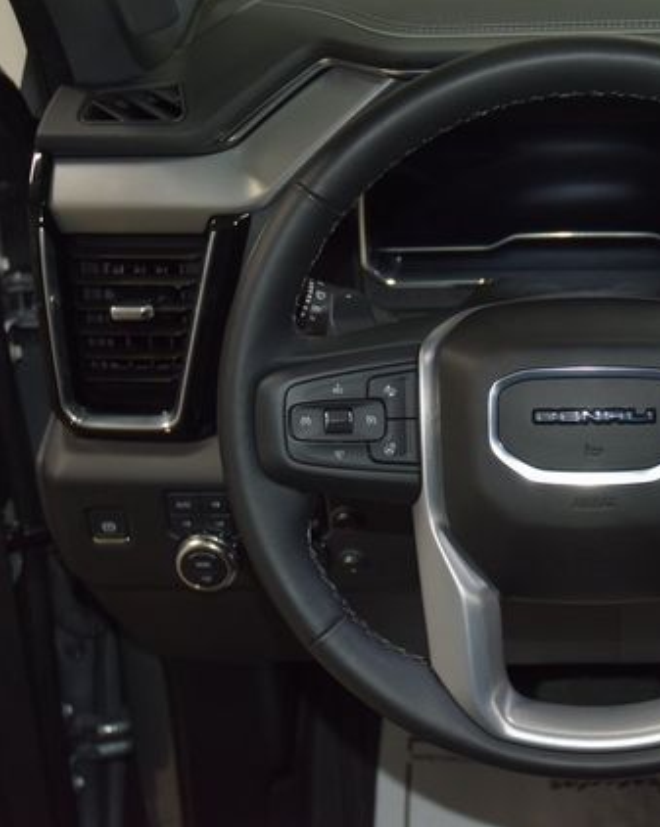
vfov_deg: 32.7
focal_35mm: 58
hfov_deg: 25.5
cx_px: 593
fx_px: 1411
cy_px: 414
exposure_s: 1/80
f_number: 3.8
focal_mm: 27
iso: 1000
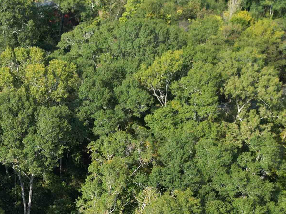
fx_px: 512
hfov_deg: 29.2
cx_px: 2
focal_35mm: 62
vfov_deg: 21.8
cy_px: 260
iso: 120
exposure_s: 1/90
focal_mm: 6.72
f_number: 1.7
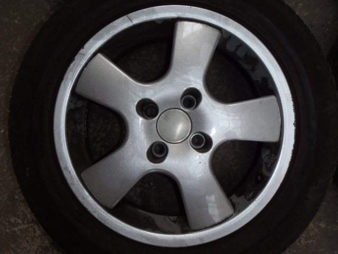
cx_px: 169
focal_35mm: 38
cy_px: 127
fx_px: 371
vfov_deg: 37.7
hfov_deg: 49.0
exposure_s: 1/40
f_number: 4.6
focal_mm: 6.83
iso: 100
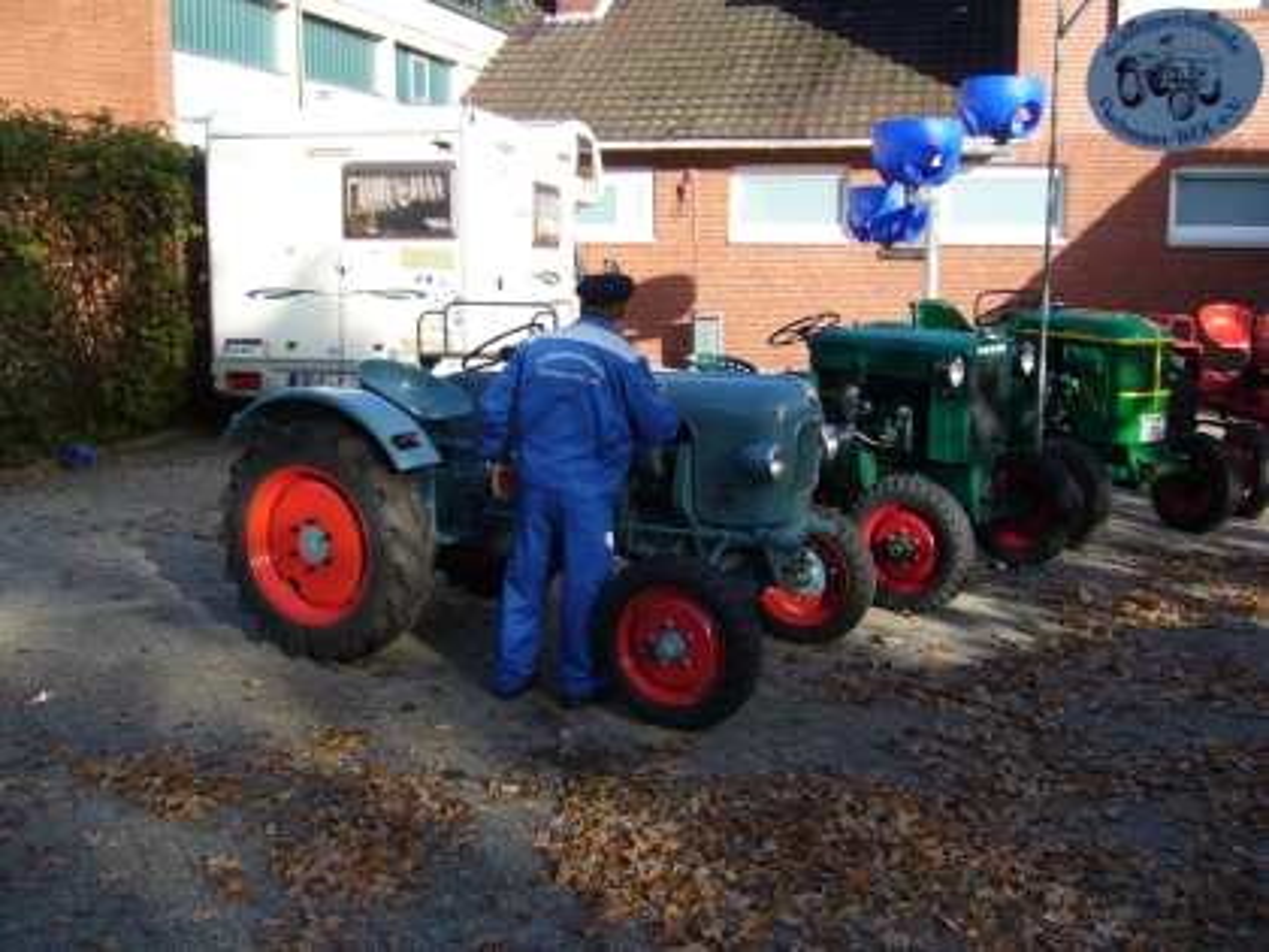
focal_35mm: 35
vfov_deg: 40.7
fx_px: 1283
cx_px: 634
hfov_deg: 52.6
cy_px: 476
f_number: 5.6
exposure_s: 1/125
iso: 80
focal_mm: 5.8
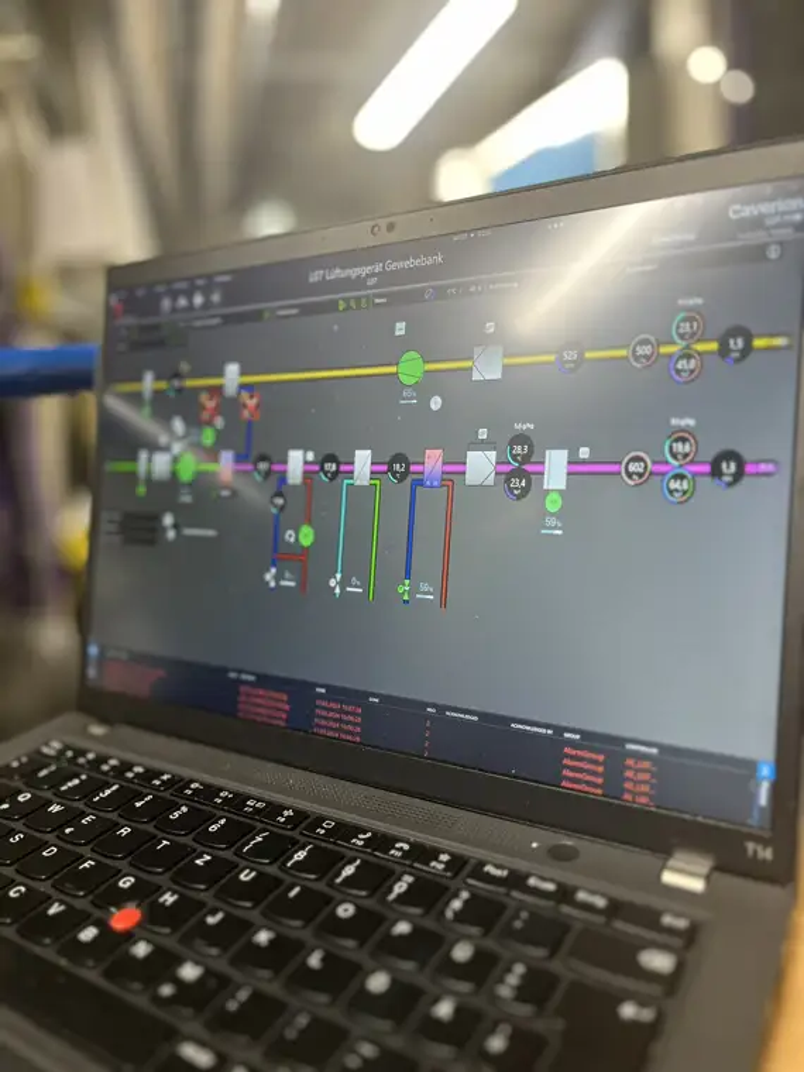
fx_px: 805
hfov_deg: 53.1
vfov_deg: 67.3
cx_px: 402
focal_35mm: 26
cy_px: 536
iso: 250
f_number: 1.6
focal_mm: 5.1
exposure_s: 1/50
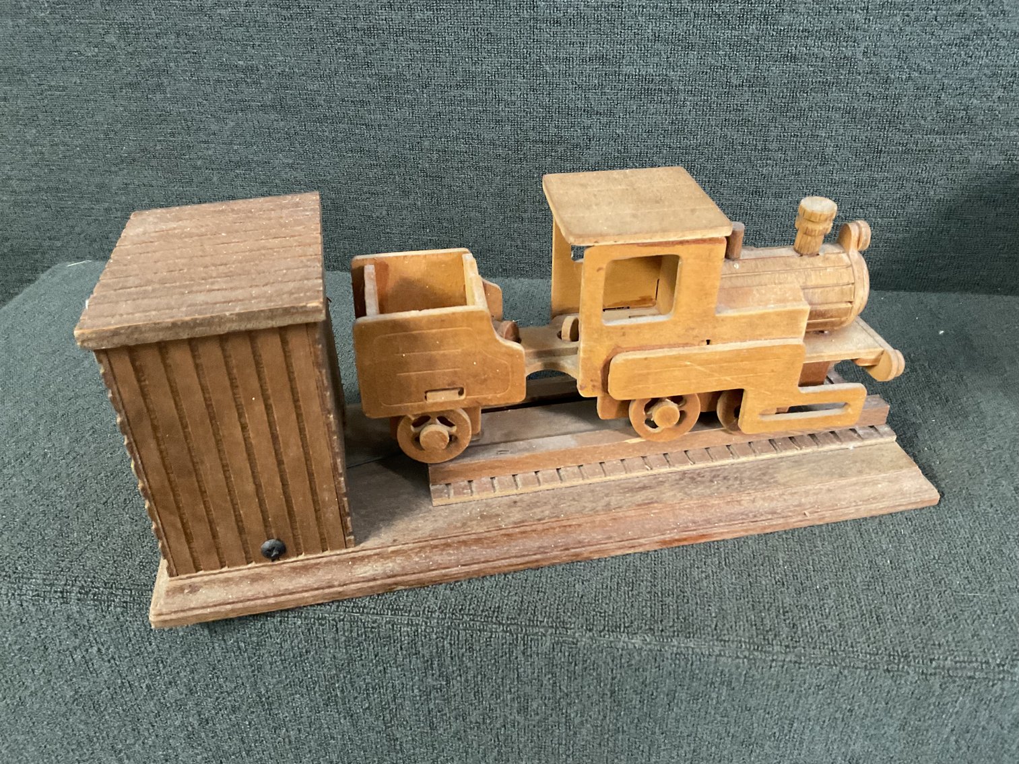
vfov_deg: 48.2
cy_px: 382
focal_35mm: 29
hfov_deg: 61.7
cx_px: 510
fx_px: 854
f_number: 1.8
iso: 400
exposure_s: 1/30
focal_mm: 3
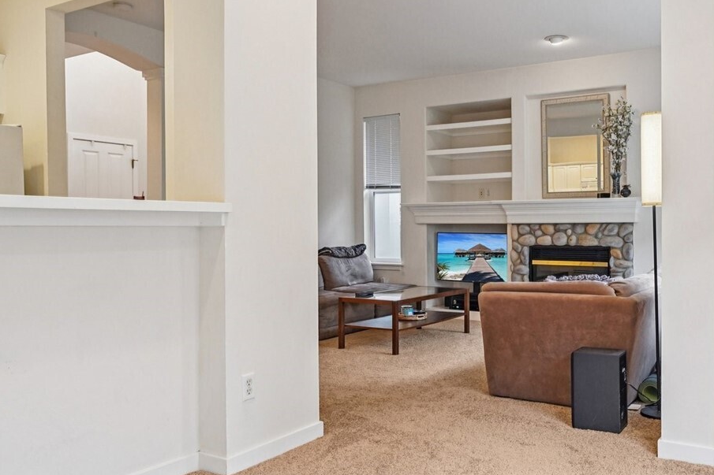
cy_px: 241
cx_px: 478
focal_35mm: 30
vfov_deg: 43.6
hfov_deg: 60.4
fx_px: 595
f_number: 8
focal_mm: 16
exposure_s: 1/30
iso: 1600
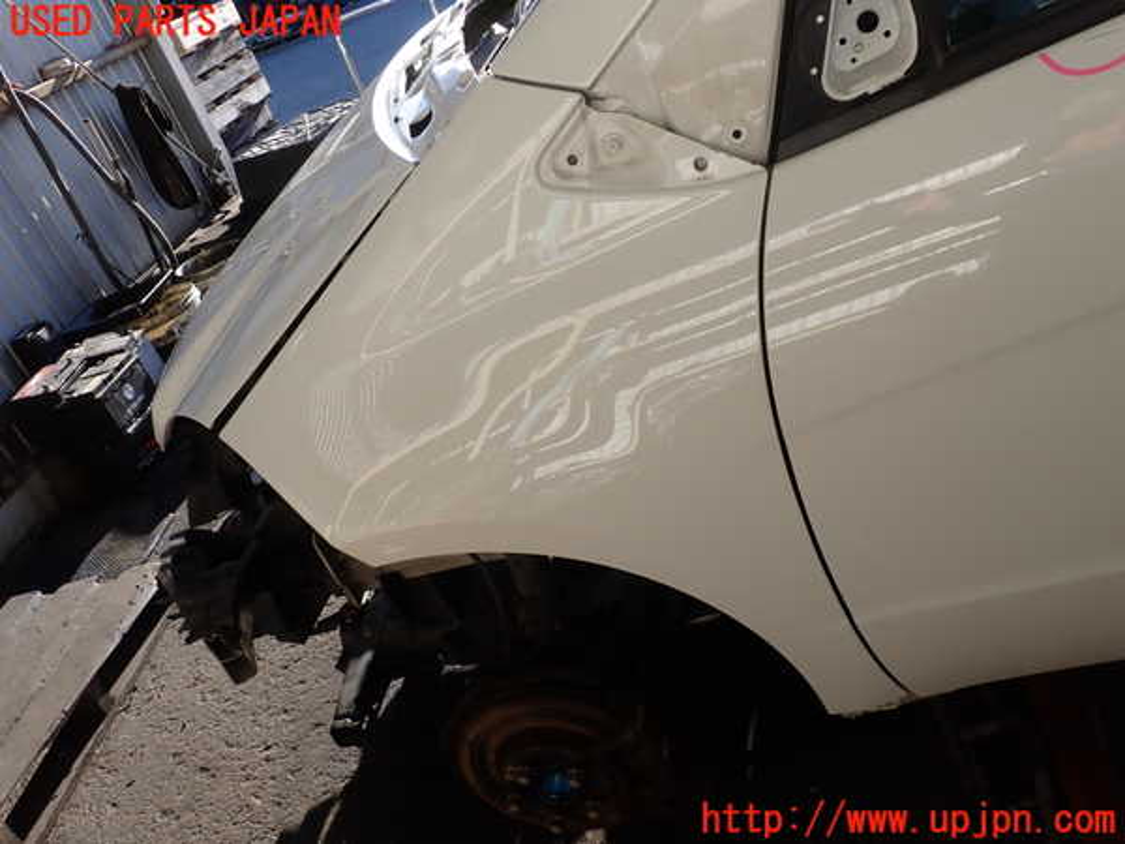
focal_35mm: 30
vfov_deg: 46.8
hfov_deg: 60.0
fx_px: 975
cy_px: 422
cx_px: 562
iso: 100
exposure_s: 1/400
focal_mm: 5.4
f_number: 3.2
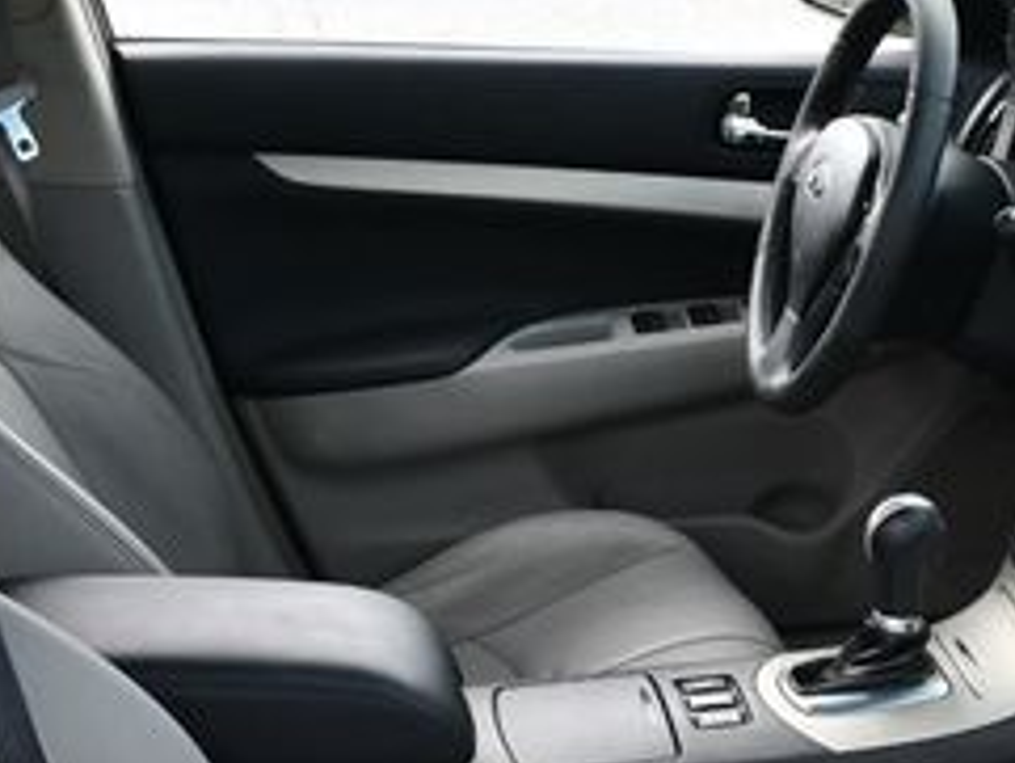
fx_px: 2699
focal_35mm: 92
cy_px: 763
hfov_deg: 20.9
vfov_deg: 15.8
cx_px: 889
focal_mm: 18
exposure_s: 1/250
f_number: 5.6
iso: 400
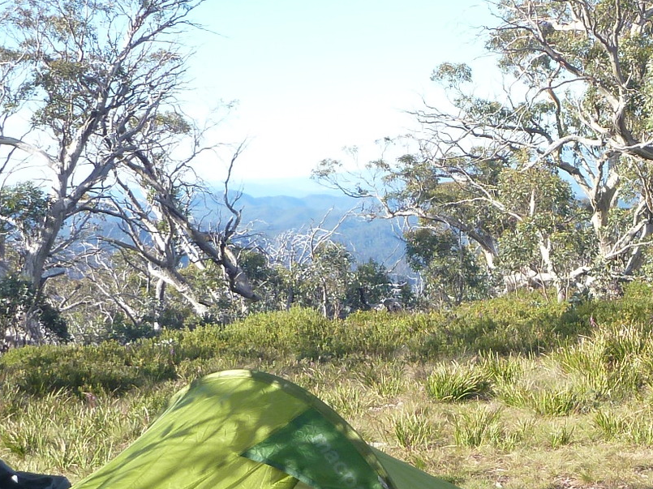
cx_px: 690
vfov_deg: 16.9
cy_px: 316
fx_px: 1640
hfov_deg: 21.5
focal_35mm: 87
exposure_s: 1/250
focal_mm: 4.9
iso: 80
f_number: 3.3
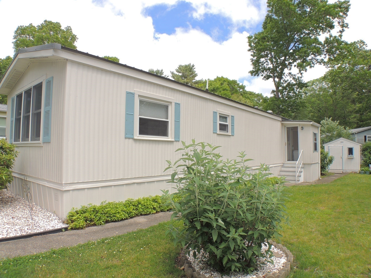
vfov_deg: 46.8
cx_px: 186
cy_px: 139
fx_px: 322
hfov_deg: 60.0
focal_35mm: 30
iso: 100
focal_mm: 5.3
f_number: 3.1
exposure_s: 1/800
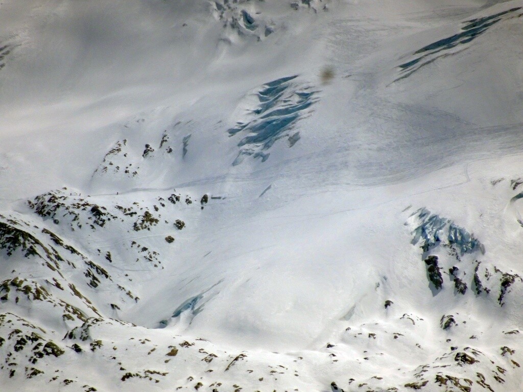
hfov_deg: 2.8
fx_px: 10878
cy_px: 196
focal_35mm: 720
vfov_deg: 2.1
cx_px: 262
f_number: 6.4
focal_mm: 123
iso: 80
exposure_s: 1/1250
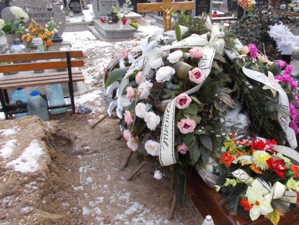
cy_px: 100
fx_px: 303
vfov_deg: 40.7
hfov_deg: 51.6
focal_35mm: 35
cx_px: 201
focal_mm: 4.6
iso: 80
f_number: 3.2
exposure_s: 1/125
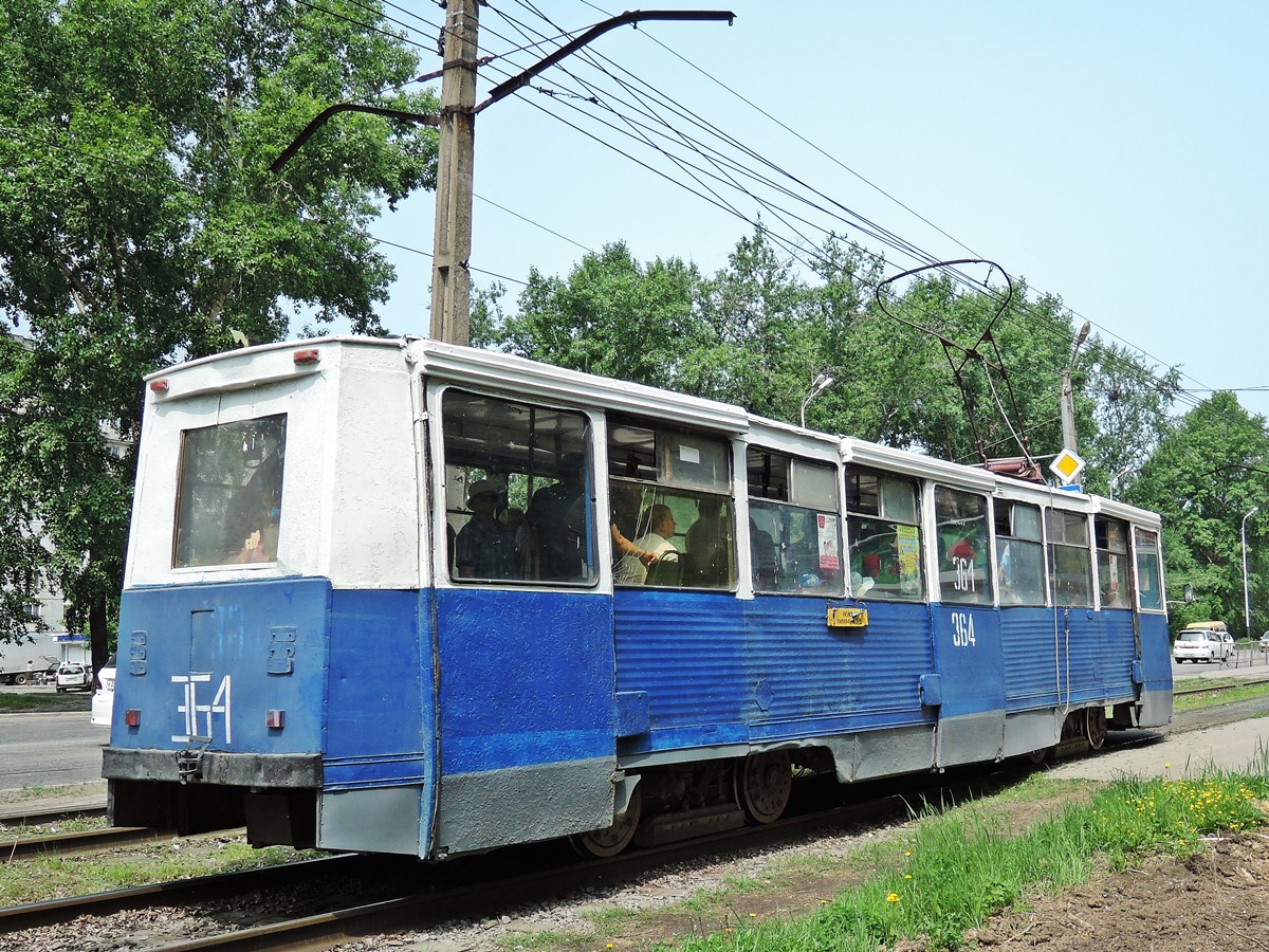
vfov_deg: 45.4
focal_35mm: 31
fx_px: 1136
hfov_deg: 58.4
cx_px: 634
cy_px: 476
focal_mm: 6.6
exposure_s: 1/2000
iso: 180
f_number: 2.2
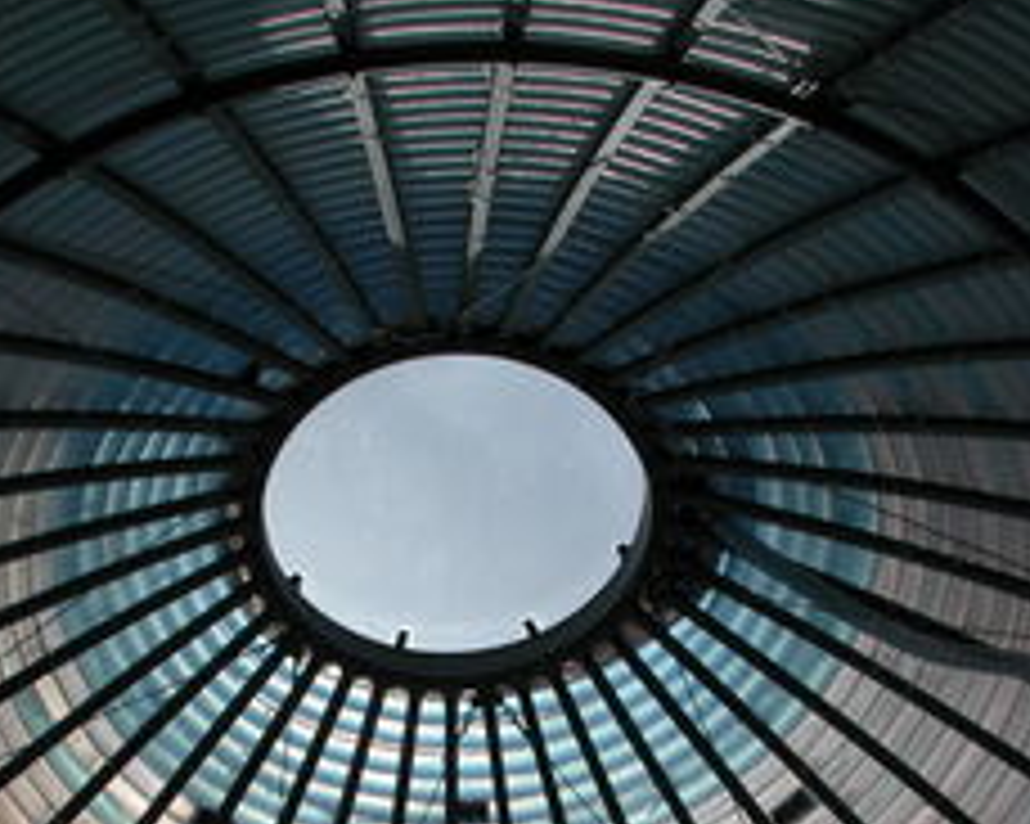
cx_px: 499
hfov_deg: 32.5
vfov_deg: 25.8
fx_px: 1767
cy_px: 639
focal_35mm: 58
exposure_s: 1/467
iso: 100
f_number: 8
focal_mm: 8.9
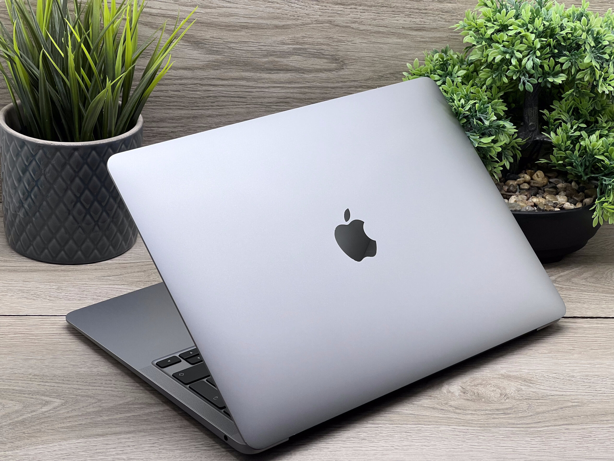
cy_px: 230
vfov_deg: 19.1
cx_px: 307
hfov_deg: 25.3
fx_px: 1366
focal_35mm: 77
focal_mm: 9
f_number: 2.8
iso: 40
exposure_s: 1/100
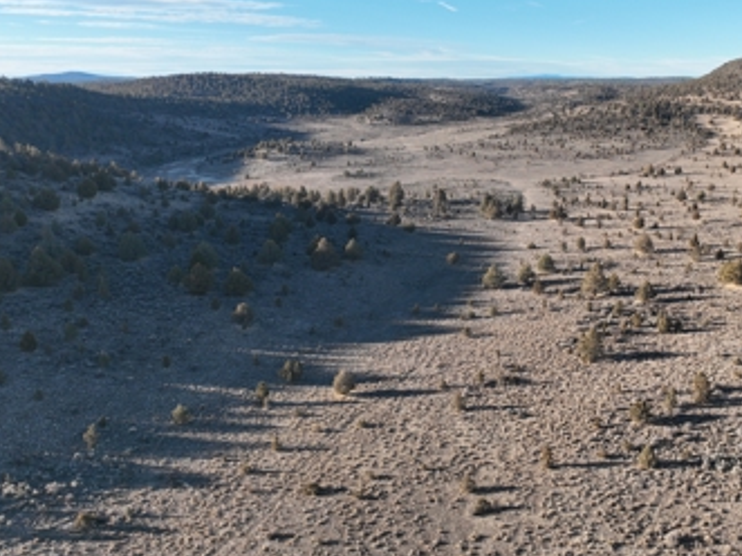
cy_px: 262
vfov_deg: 48.2
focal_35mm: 29
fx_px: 621
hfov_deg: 61.2
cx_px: 442
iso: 250
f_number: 2.8
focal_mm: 12.29
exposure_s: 1/1250
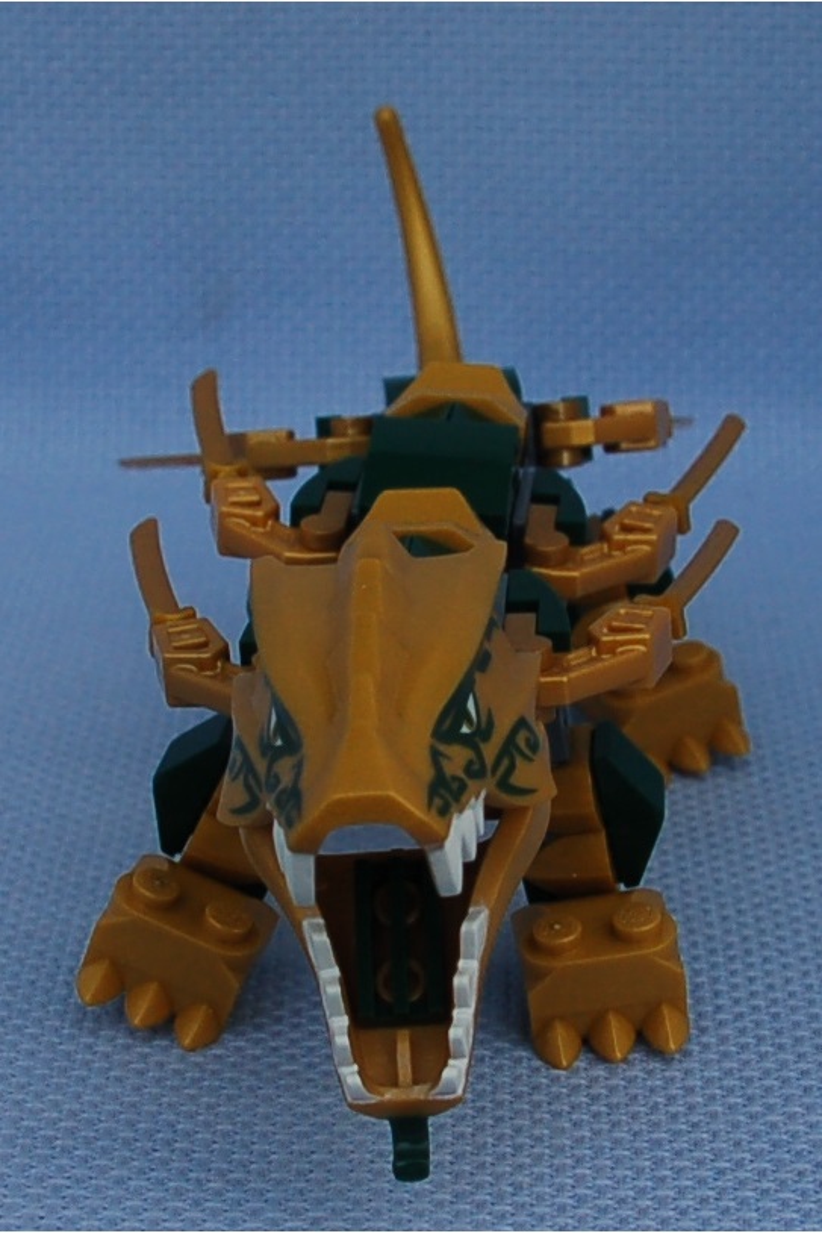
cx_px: 411
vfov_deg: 61.9
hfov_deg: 43.6
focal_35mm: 30
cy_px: 616
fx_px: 1027
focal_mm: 20
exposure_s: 1/125
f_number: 5.6
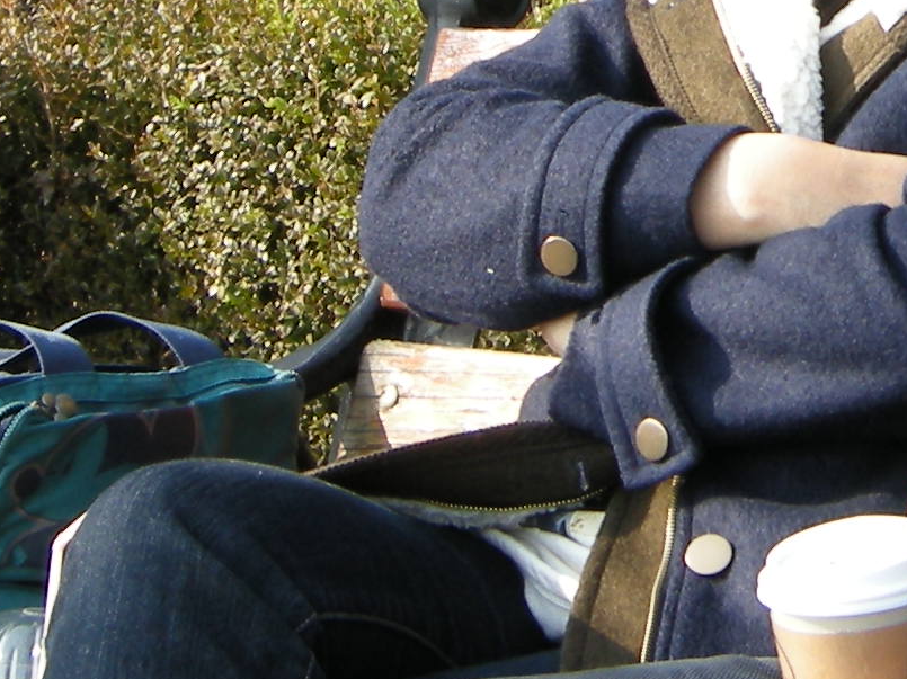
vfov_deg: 8.4
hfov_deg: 11.2
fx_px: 4557
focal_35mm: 174
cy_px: -218
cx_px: 1029
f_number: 3.8
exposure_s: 1/143
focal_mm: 7.5
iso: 64
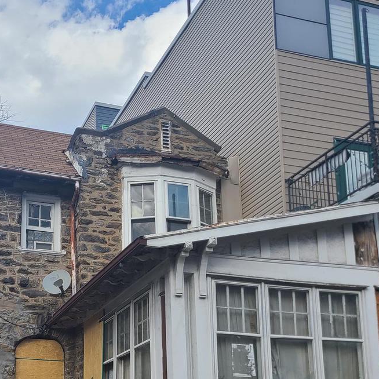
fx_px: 669
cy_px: 334
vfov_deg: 30.4
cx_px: 100
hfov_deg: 31.1
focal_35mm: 54
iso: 40
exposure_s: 1/1248
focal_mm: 5.4
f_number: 1.8
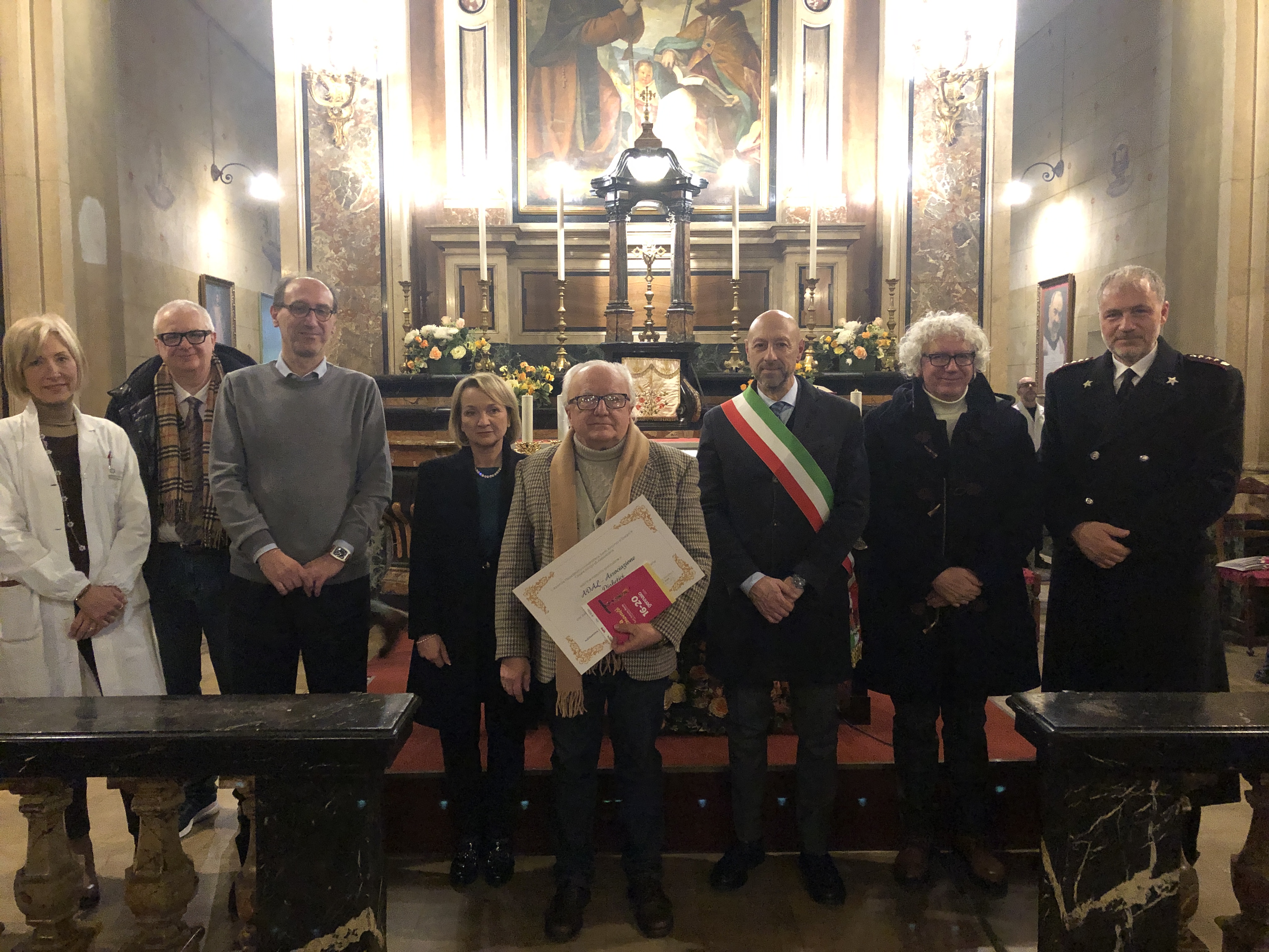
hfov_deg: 63.4
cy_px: 476
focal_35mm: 28
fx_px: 1026
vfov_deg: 49.7
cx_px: 634
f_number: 1.8
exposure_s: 1/5
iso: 100
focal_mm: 3.99
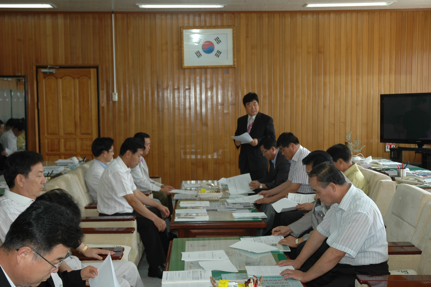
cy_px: 144
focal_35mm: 51
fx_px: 610
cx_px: 216
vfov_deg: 26.4
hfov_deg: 38.9
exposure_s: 1/60
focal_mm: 34
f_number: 4.2
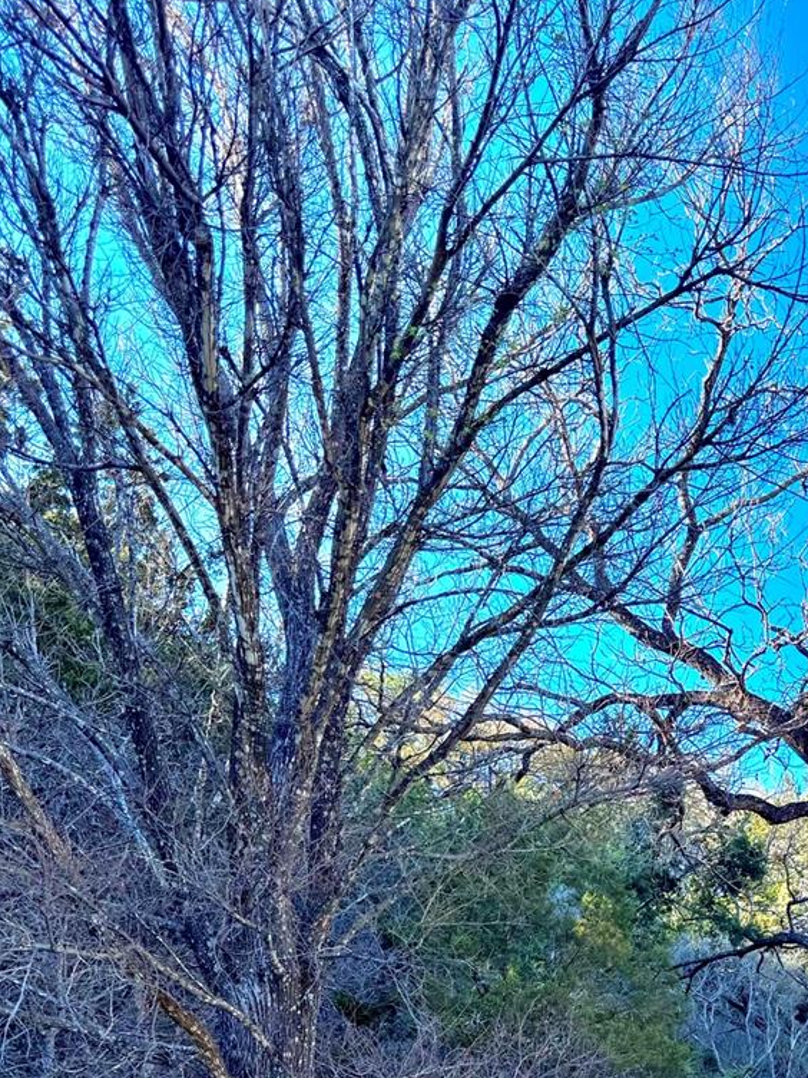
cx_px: 685
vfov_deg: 36.5
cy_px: 966
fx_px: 1525
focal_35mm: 49
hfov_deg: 28.8
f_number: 1.78
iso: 80
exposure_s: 1/952
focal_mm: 6.76
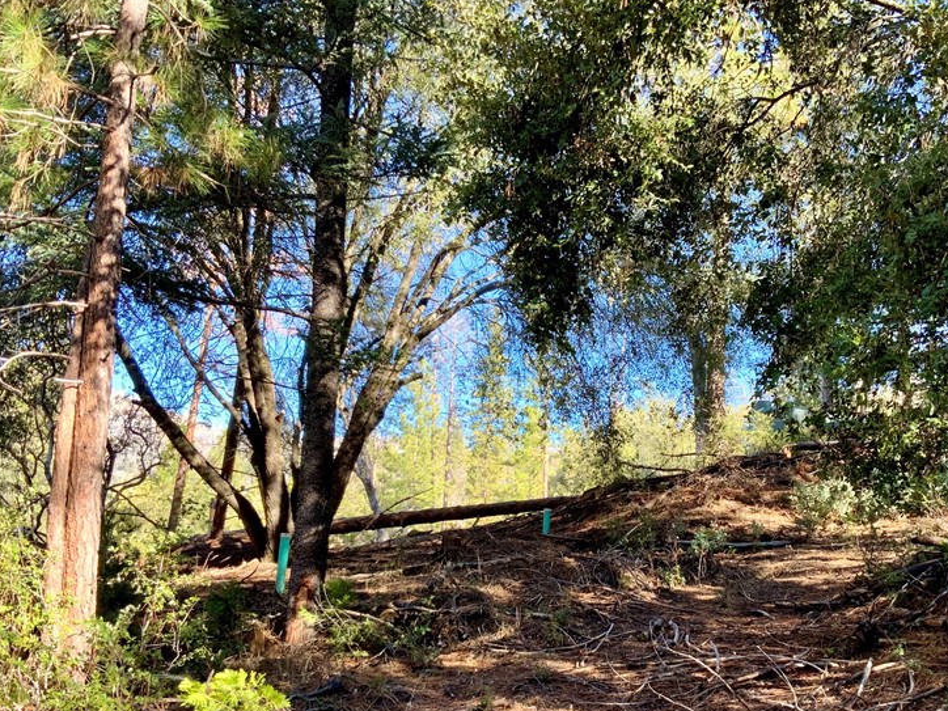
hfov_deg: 45.6
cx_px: 558
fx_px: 1123
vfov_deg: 34.7
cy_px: 499
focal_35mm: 41
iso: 20
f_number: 1.8
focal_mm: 3
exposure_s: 1/122
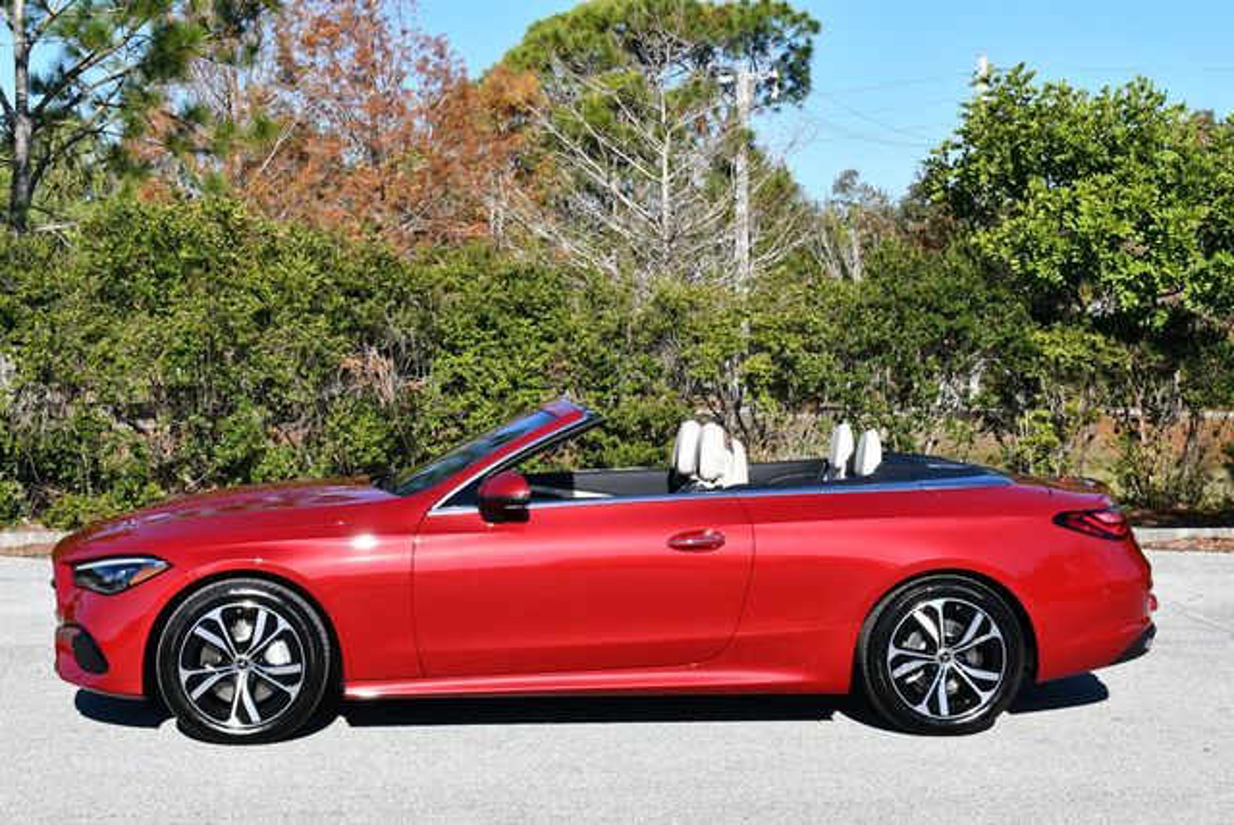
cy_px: 412
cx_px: 617
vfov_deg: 22.0
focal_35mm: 62
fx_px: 2127
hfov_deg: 32.4
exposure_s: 1/250
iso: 100
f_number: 8
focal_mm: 31
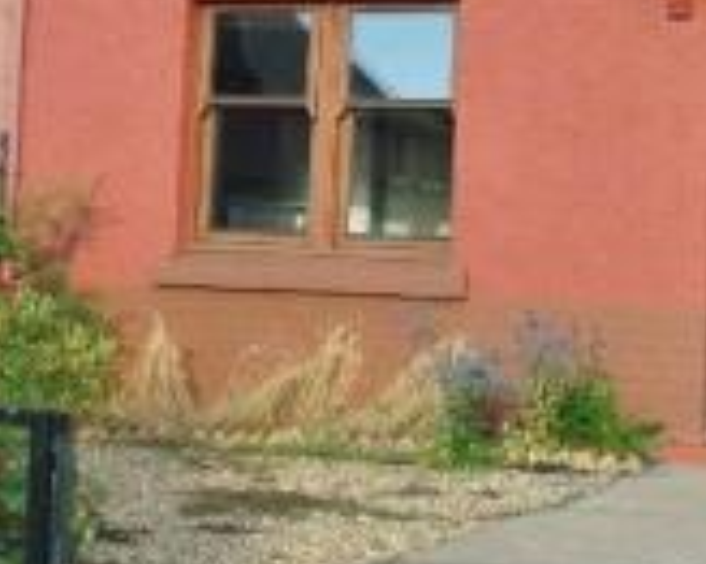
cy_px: 80
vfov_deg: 15.1
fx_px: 2109
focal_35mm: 101
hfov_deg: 18.8
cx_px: 598
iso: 100
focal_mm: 10
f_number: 4
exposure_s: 1/250
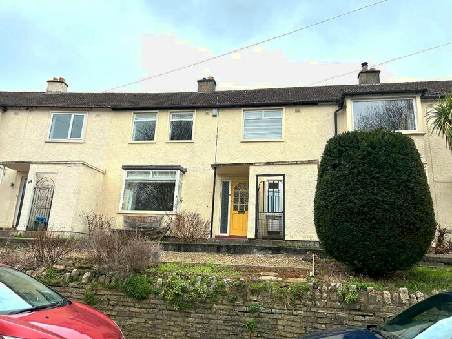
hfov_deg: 67.3
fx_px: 339
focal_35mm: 26
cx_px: 226
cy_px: 170
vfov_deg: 53.1
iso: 50
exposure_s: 1/1449
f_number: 1.5
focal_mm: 5.7
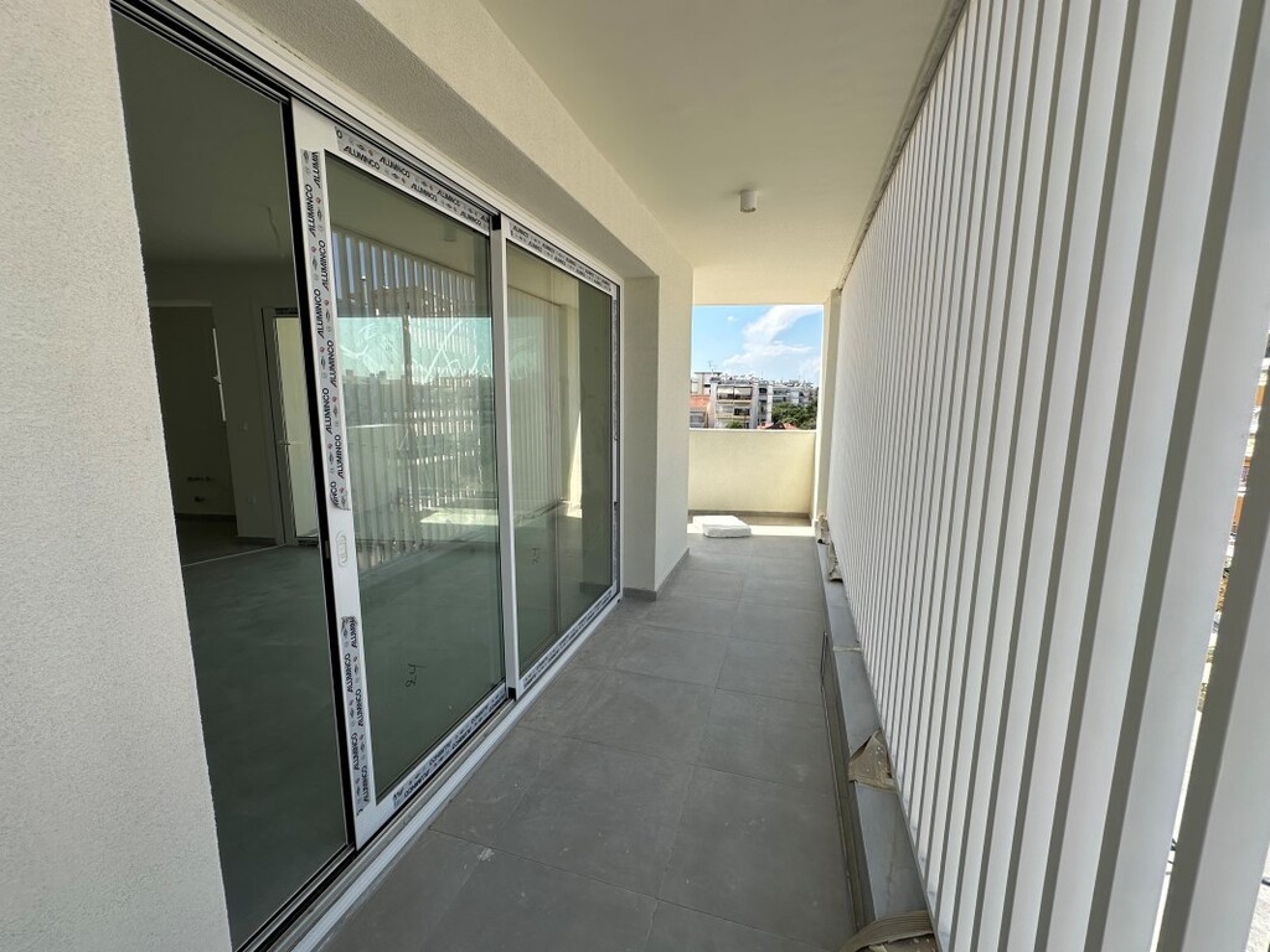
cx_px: 635
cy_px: 476
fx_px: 514
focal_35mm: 14
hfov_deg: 102.1
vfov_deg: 85.7
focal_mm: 2.22
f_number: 2.2
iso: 50
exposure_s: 1/1233
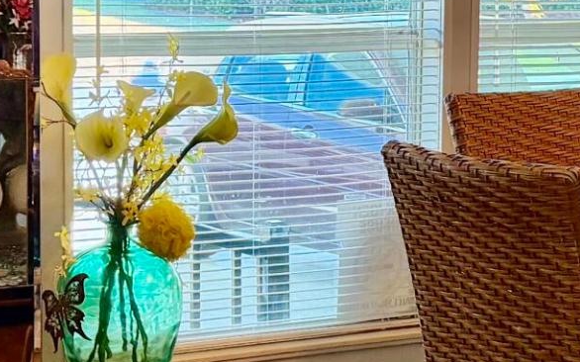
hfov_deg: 16.7
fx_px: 1975
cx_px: 321
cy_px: 105
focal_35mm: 125
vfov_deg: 10.5
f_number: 1.78
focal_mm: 6.76
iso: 200
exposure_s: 1/234
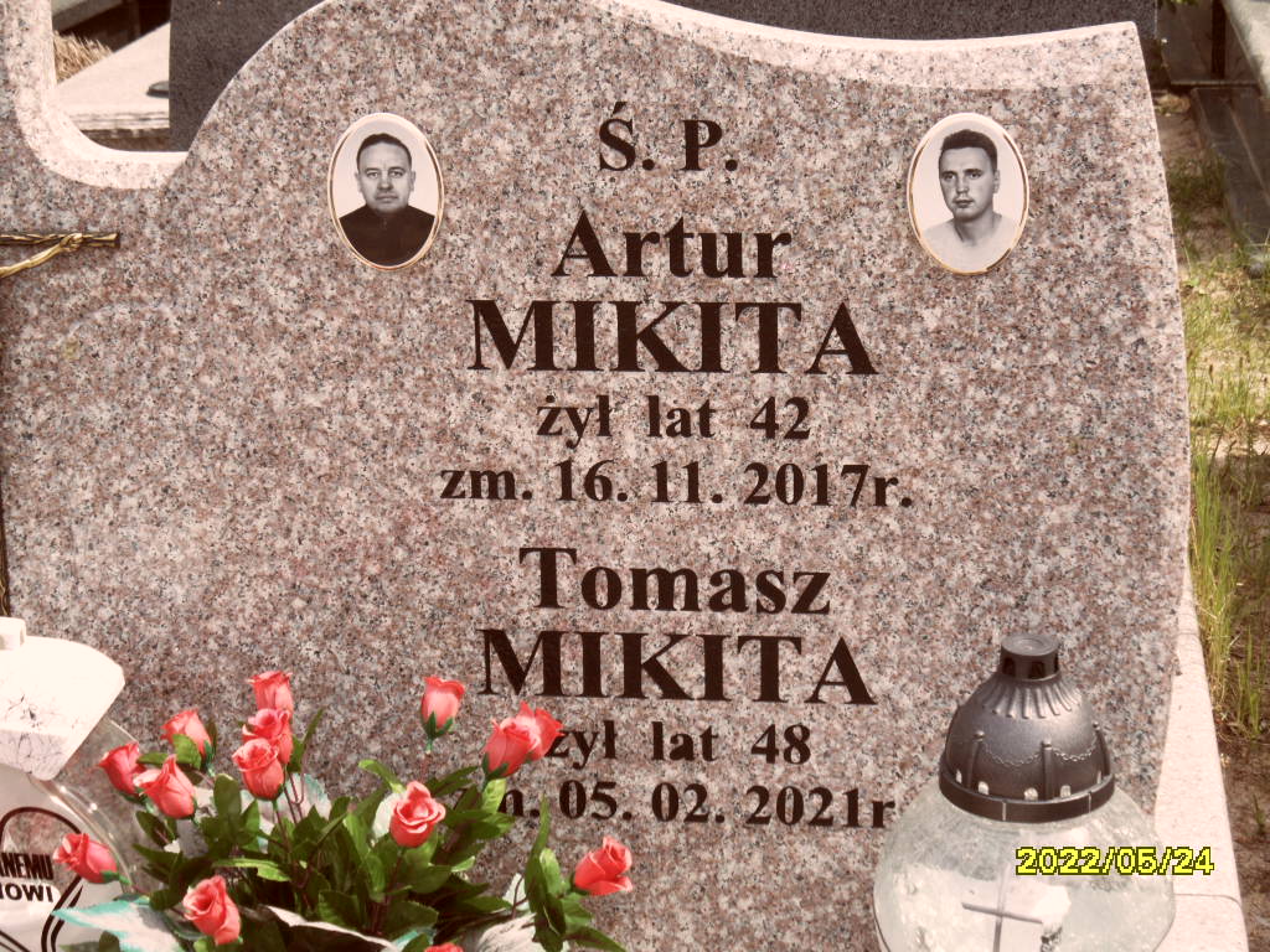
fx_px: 2935
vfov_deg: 18.4
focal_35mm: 80
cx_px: 635
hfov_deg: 24.4
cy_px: 476
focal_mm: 13.2
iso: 80
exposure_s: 1/350
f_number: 4.2
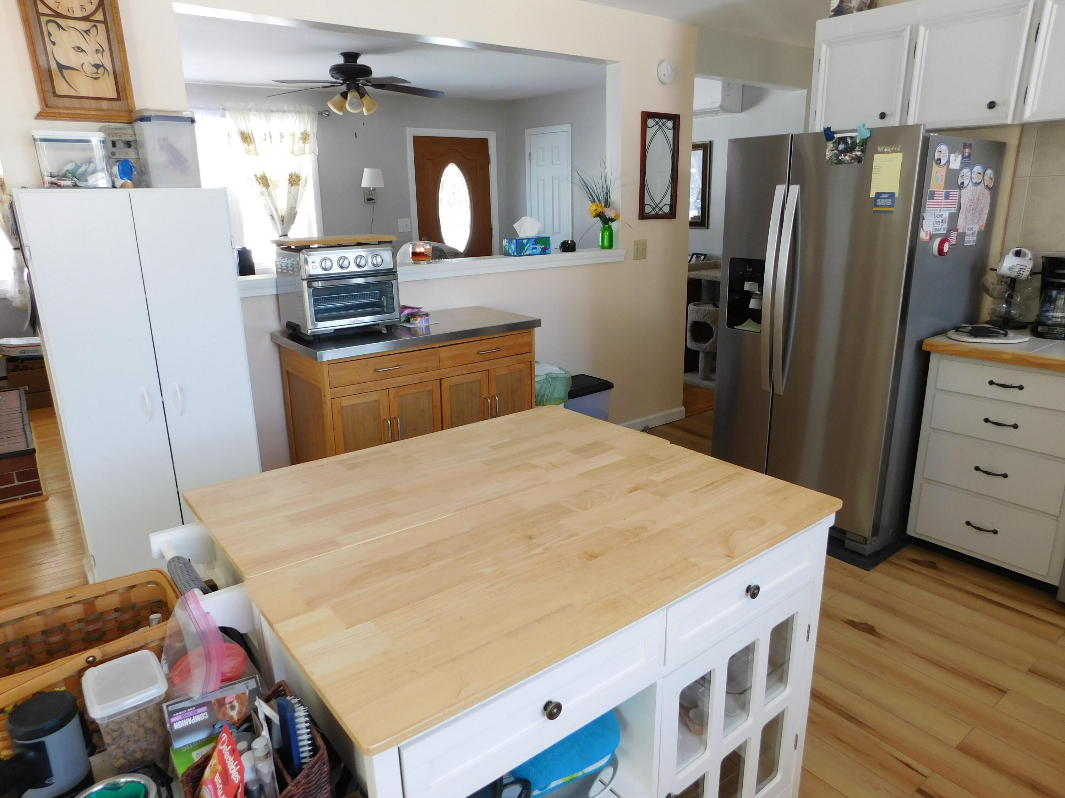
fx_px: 708
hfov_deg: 73.9
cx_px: 532
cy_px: 399
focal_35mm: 23
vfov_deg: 58.9
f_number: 3
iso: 125
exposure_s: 1/40
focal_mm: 4
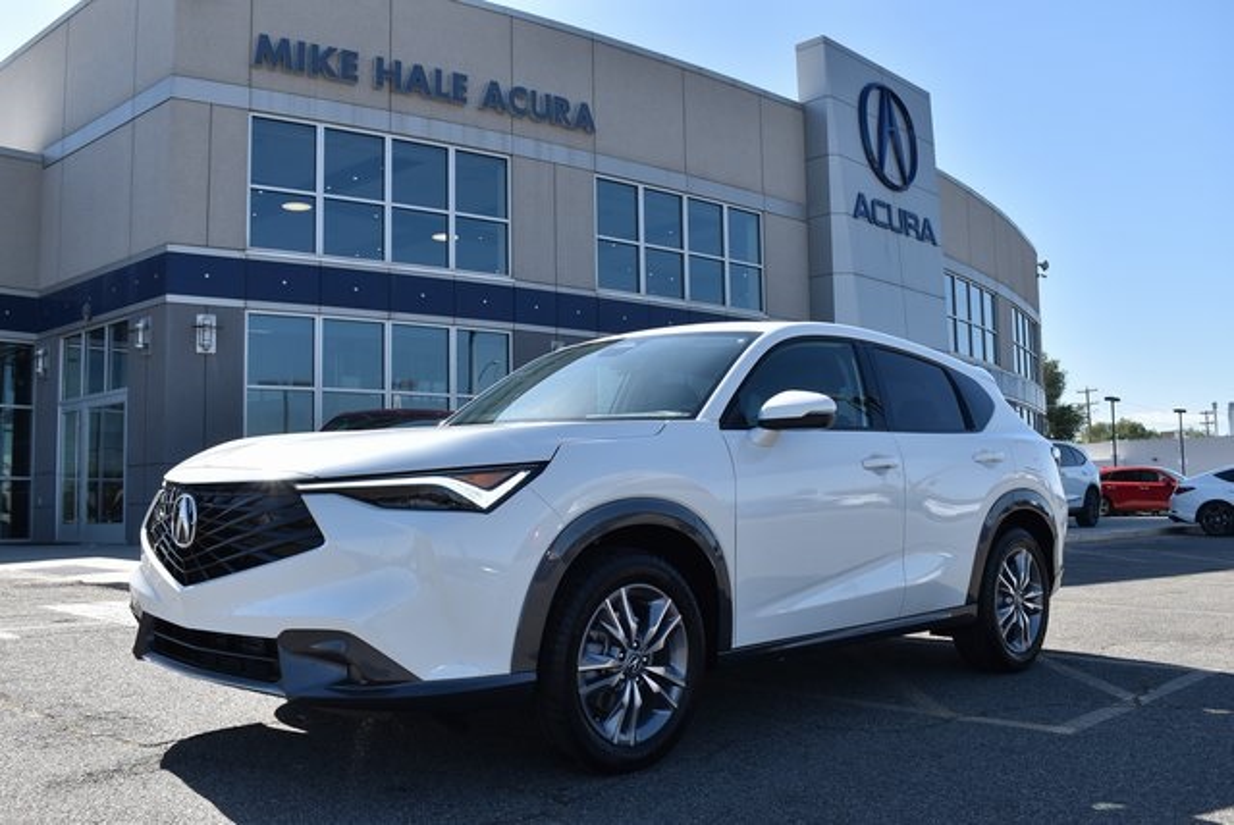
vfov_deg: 40.0
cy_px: 412
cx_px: 617
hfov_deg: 57.2
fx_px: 1132
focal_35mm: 33
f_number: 9
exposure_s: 1/320
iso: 100
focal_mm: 22
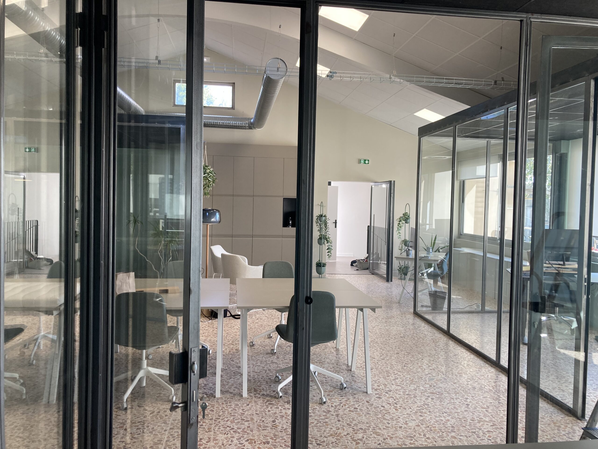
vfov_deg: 49.7
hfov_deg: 63.4
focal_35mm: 28
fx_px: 484
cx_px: 299
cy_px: 224
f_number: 1.8
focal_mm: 3.99
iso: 50
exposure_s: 1/100
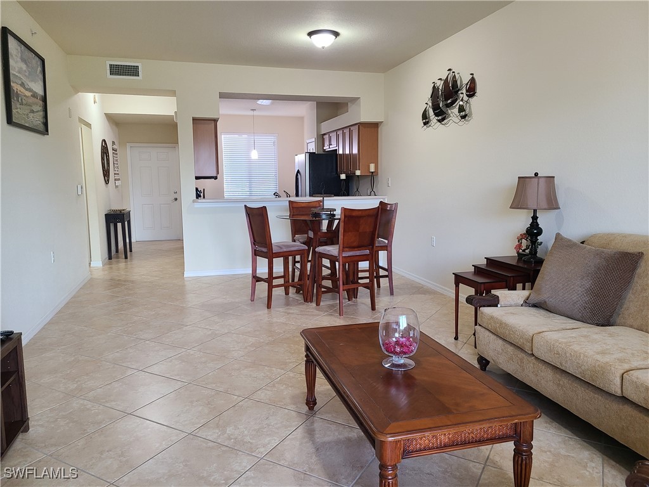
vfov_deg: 53.1
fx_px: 487
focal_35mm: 26
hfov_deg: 67.3
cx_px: 324
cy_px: 244
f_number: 1.8
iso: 250
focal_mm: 5.4
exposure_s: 1/60
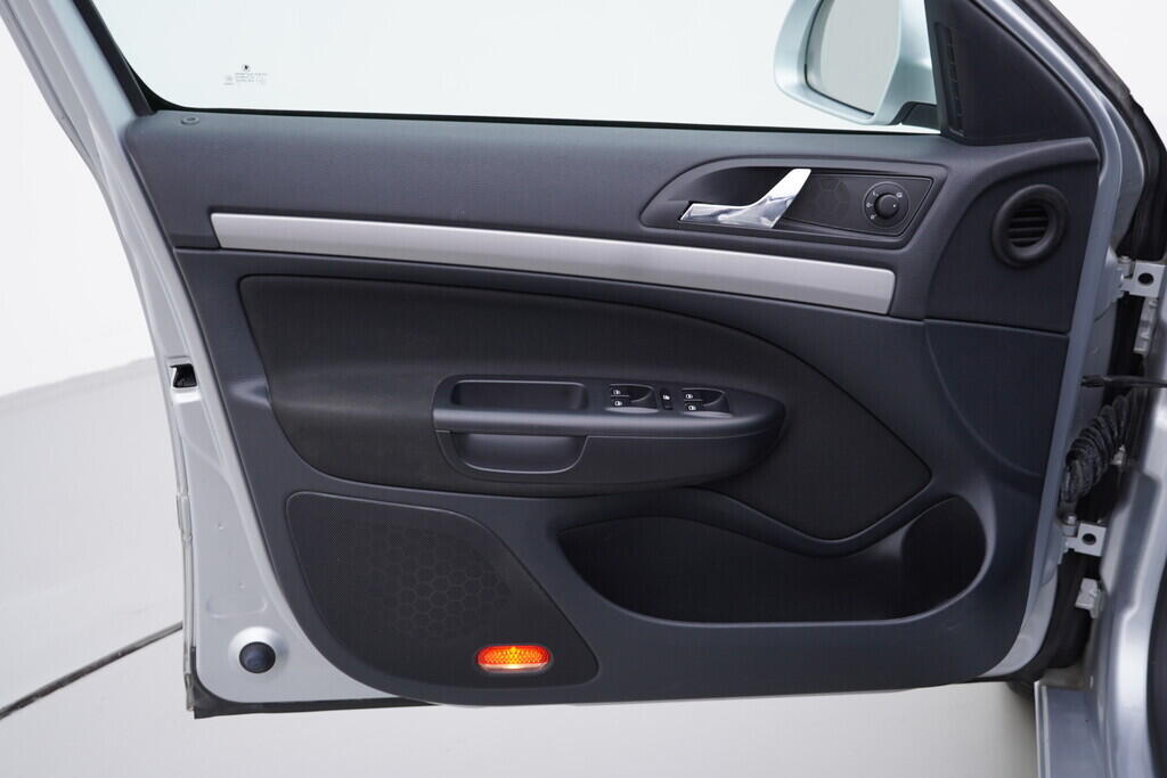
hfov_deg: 53.1
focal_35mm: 36
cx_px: 584
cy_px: 389
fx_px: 1167
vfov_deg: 36.9
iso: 125
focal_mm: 24
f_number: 3.2
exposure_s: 1/50
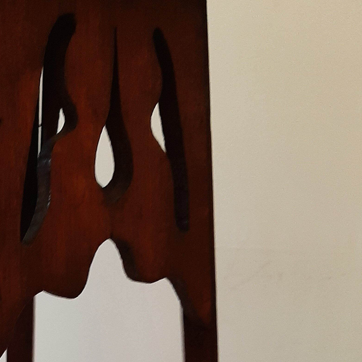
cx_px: 32
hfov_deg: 27.9
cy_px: 360
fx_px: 698
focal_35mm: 59
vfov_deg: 27.4
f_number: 1.7
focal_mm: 3.93
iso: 160
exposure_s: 1/25
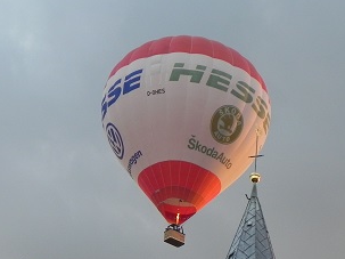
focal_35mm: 103
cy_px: 200
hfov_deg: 19.1
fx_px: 1026
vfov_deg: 14.3
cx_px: 207
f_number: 3.5
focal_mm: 9.2
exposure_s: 1/125
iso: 201
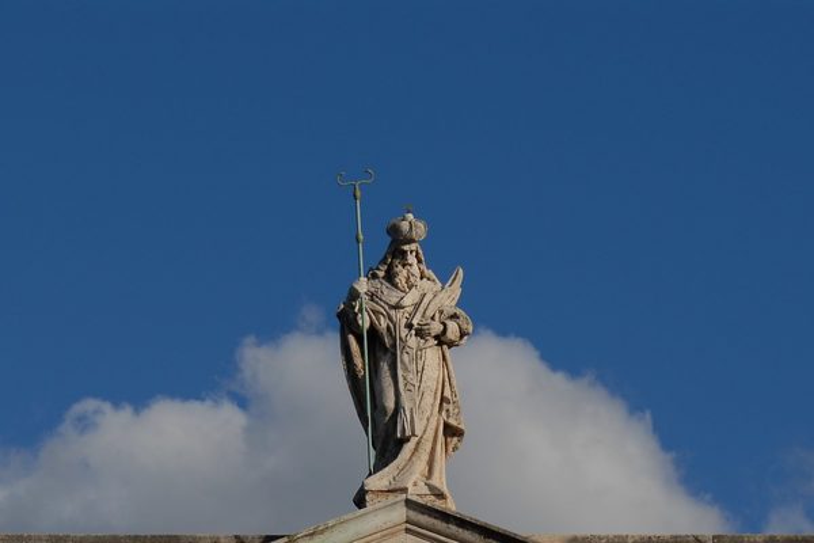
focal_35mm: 105
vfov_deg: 13.0
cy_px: 272
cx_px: 407
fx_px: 2374
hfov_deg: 19.5
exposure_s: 1/500
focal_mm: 70
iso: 100
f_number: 8
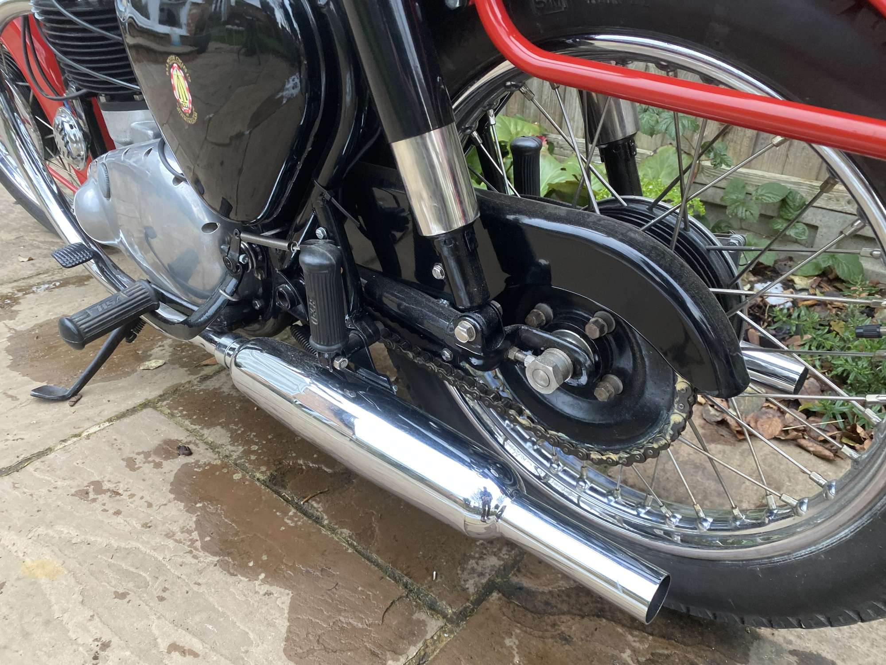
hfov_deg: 67.3
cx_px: 443
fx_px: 665
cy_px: 332
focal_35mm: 26
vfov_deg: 53.1
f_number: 1.8
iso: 250
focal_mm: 4.25
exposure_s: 1/60
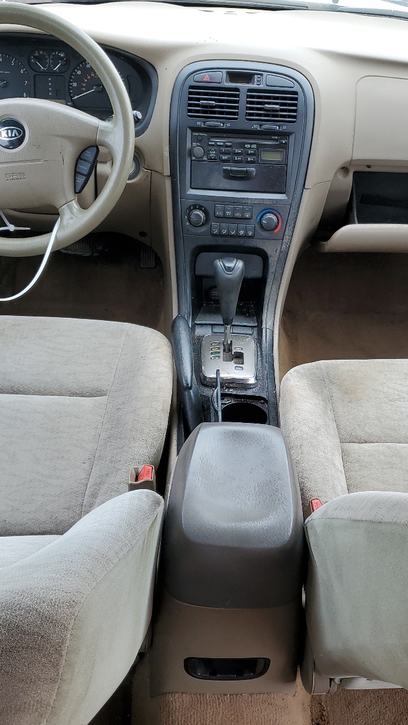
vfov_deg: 52.8
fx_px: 731
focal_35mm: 38
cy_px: 363
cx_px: 252
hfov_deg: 31.1
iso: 50
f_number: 1.5
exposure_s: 1/208
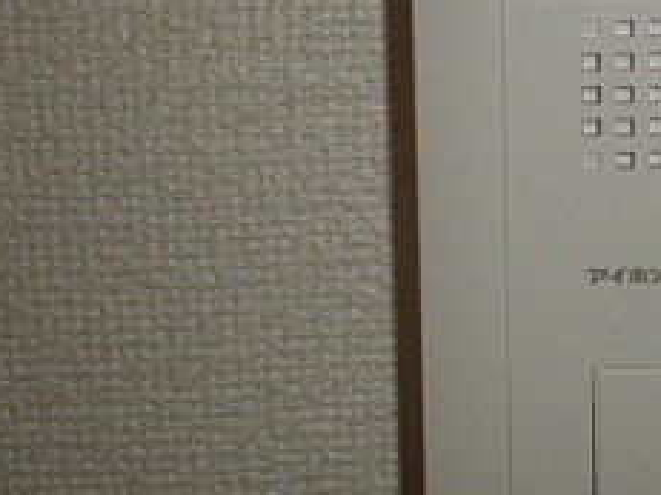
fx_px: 1374
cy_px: 37
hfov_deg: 25.9
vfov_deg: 20.0
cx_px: 627
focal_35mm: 72
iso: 160
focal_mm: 4.7
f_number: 7.9
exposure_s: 1/30
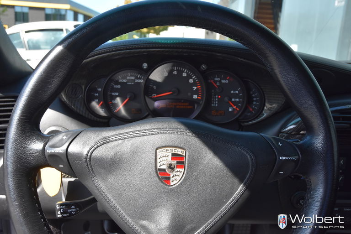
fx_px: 366
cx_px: 176
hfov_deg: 51.3
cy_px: 117
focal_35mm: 38
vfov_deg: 35.5
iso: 800
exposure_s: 1/500
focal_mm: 25
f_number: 8
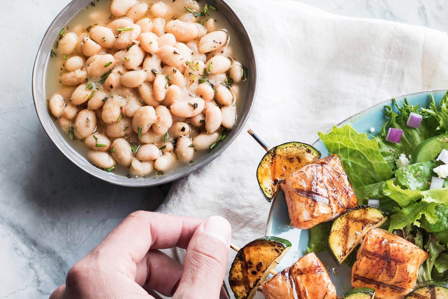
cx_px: 405
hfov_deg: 10.6
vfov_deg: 7.2
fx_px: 2390
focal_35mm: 192
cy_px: 172
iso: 100
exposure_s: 1/3
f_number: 7.1
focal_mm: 85
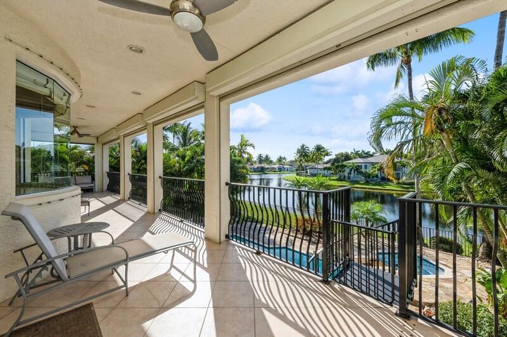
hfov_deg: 104.3
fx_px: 197
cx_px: 254
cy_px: 168
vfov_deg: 81.1
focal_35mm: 14
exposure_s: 1/160
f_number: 11
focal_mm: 14
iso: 100
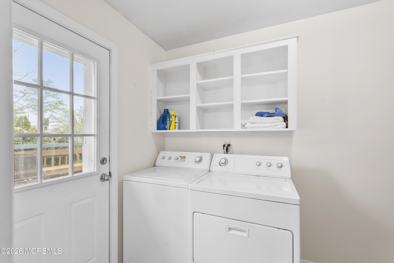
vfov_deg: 77.3
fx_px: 164
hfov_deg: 100.4
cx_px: 197
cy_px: 132
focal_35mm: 15
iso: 250
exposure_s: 1/1.67
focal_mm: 10
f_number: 8
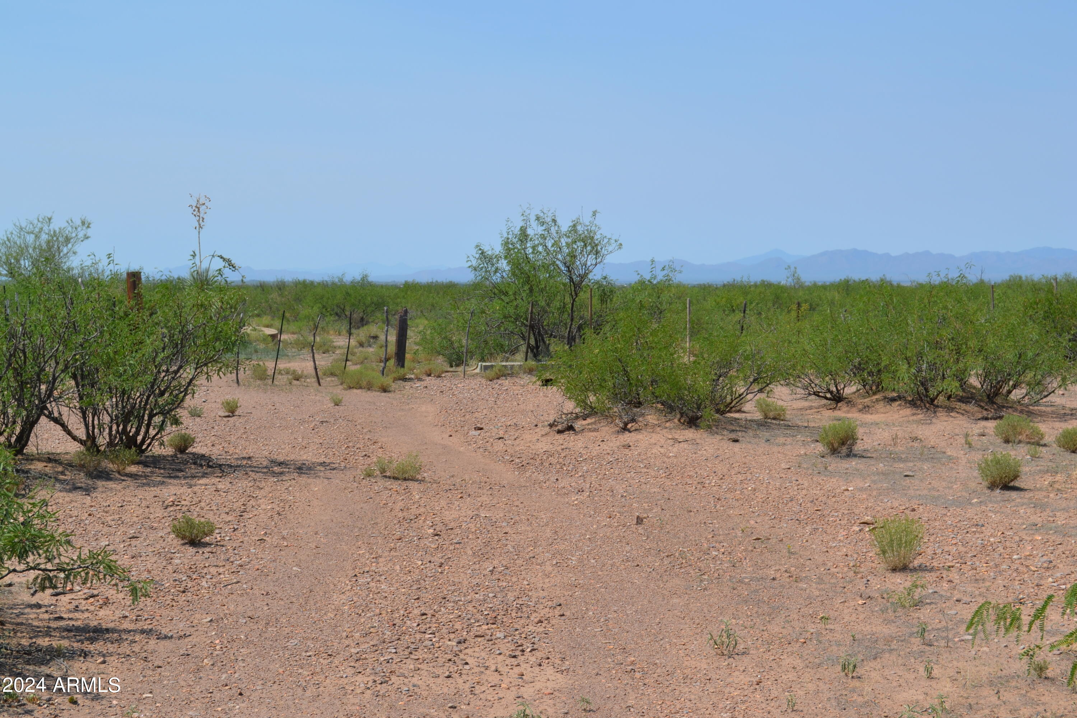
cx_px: 538
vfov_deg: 25.8
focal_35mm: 52
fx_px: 1571
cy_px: 359
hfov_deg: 37.9
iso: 100
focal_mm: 35
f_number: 9
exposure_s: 1/320
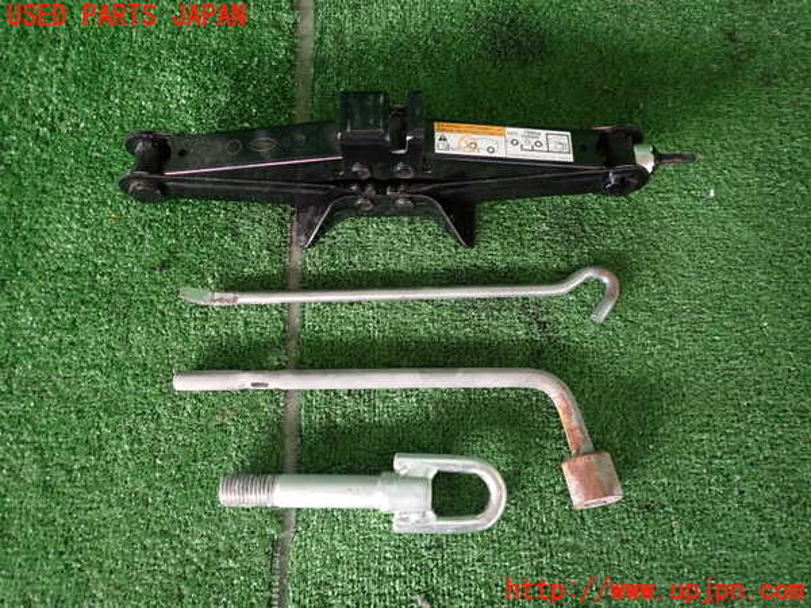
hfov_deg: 69.4
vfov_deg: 54.9
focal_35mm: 25
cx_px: 406
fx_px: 586
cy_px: 304
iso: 800
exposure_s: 1/25
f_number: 2
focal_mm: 4.5
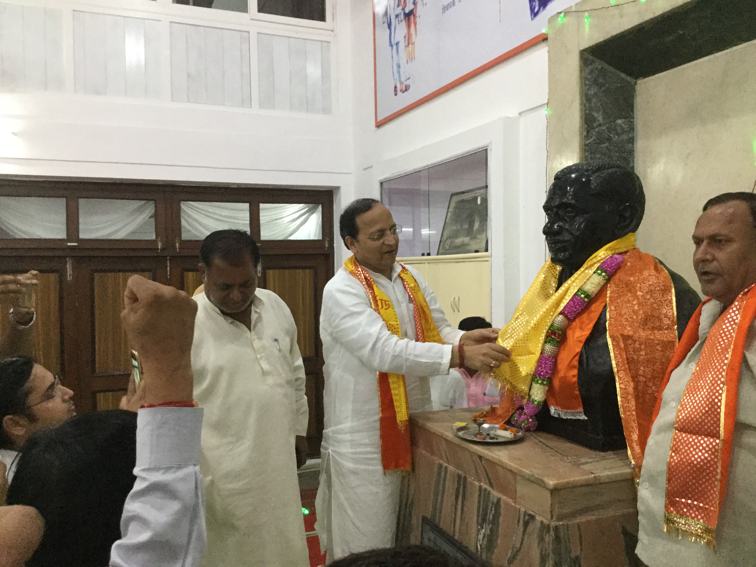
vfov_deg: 45.4
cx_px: 378
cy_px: 284
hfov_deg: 58.4
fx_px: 677
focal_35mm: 31
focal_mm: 3.3
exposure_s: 1/25
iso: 200
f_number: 2.4
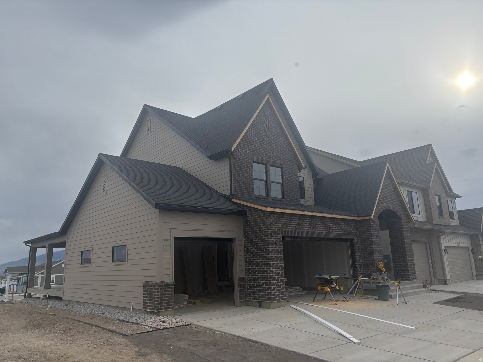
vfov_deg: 53.1
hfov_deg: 67.3
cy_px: 181
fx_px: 363
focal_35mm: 26
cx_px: 242
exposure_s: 1/2933
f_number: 1.6
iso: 50
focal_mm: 5.96
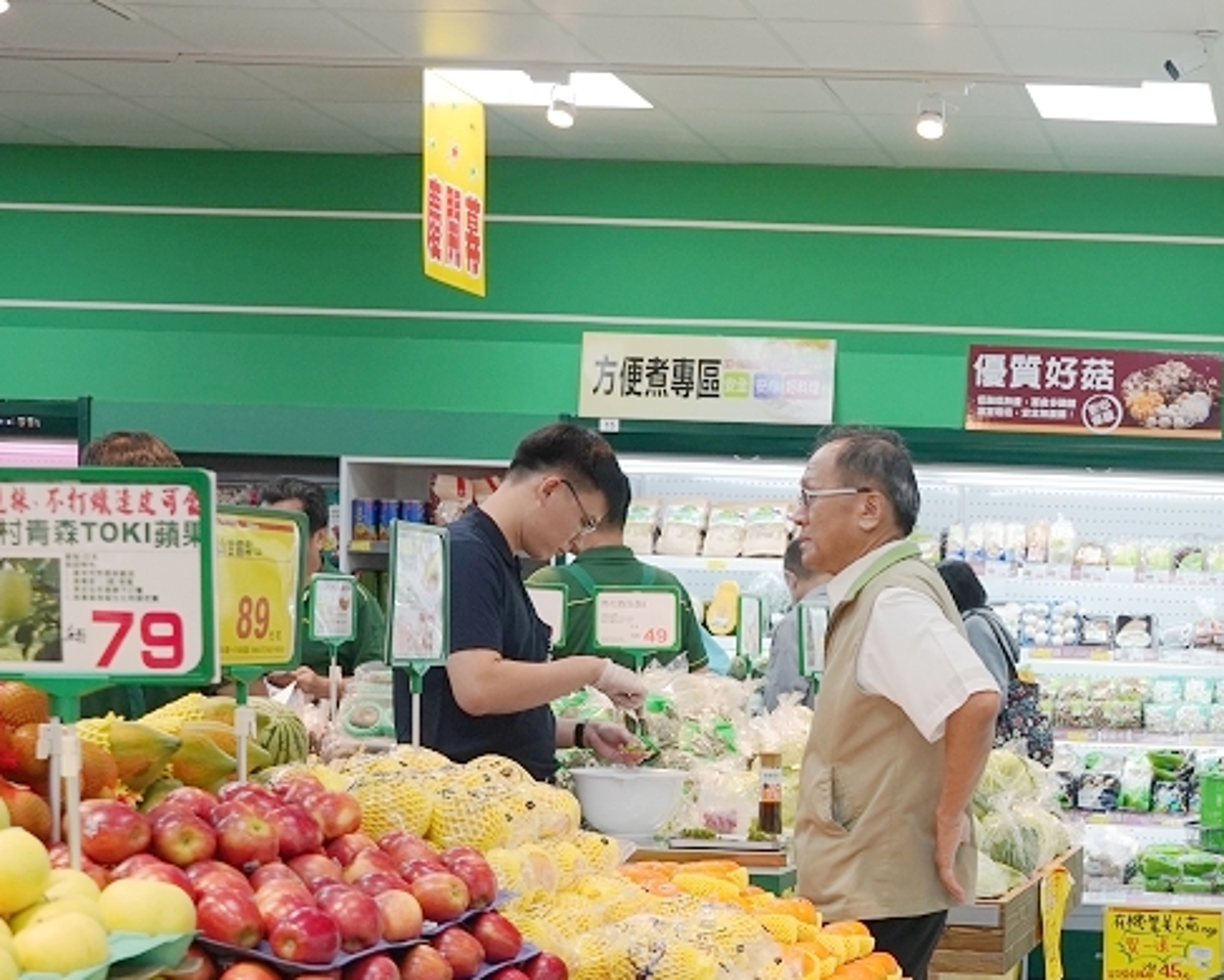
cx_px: 1342
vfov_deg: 22.5
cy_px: 797
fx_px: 2428
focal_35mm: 67
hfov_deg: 26.1
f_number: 4
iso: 640
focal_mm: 29
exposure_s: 1/160
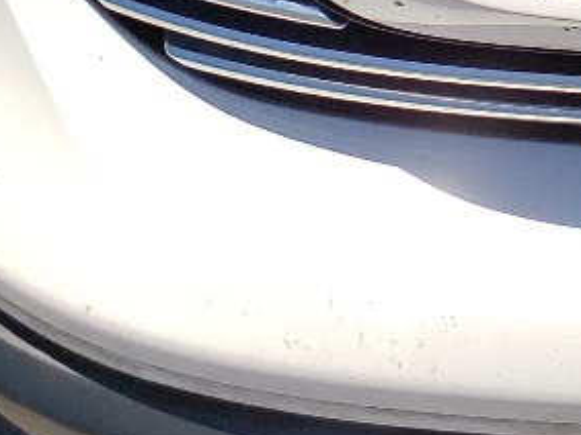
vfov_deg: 8.7
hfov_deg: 12.4
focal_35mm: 147
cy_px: -767
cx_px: 1006
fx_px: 2466
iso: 50
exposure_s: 1/3333
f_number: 1.5
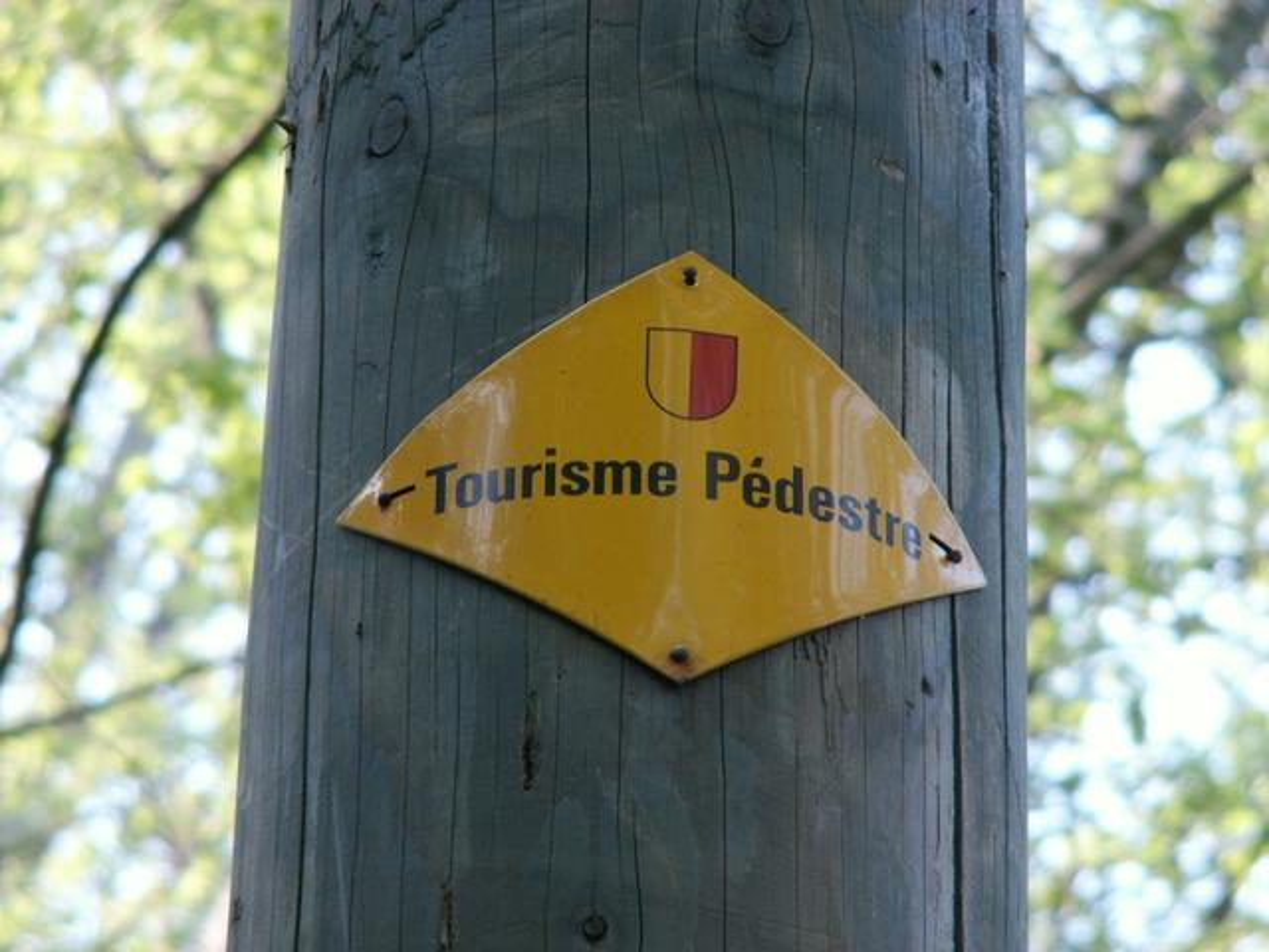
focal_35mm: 215
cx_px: 634
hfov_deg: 9.2
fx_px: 7882
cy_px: 476
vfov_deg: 6.9
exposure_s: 1/50
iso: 80
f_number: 4
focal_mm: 35.13
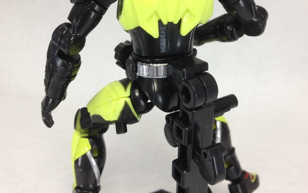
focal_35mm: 47
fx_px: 394
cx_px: 155
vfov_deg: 27.3
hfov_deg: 42.6
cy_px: 65
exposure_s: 1/20
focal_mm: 4.12
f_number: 2.4
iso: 80
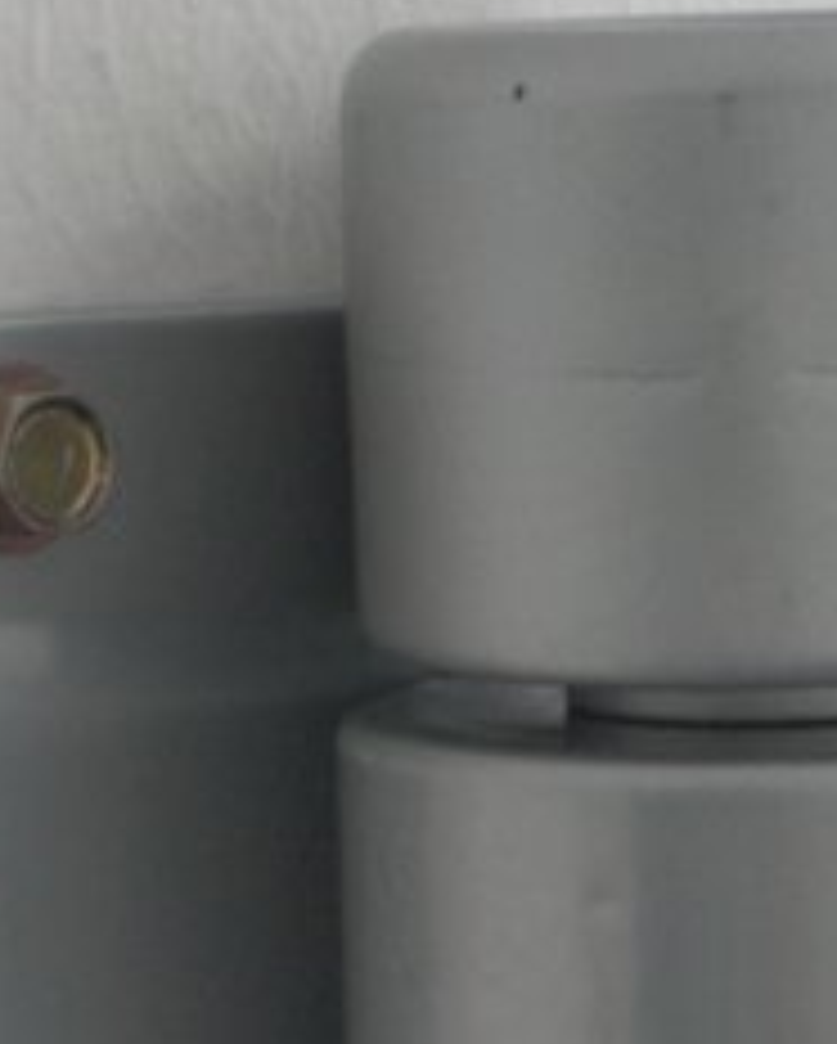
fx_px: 6865
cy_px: 756
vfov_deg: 8.7
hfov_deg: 7.0
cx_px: 576
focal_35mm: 222
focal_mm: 19.6
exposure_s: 1/40
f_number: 5.9
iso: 400
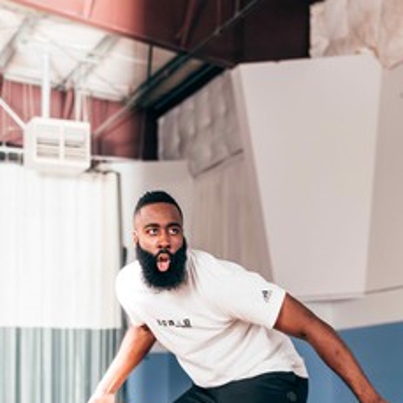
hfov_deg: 21.1
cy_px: 340
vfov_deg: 20.8
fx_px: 1080
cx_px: 246
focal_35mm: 82
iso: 500
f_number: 2.8
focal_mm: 49
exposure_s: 1/400
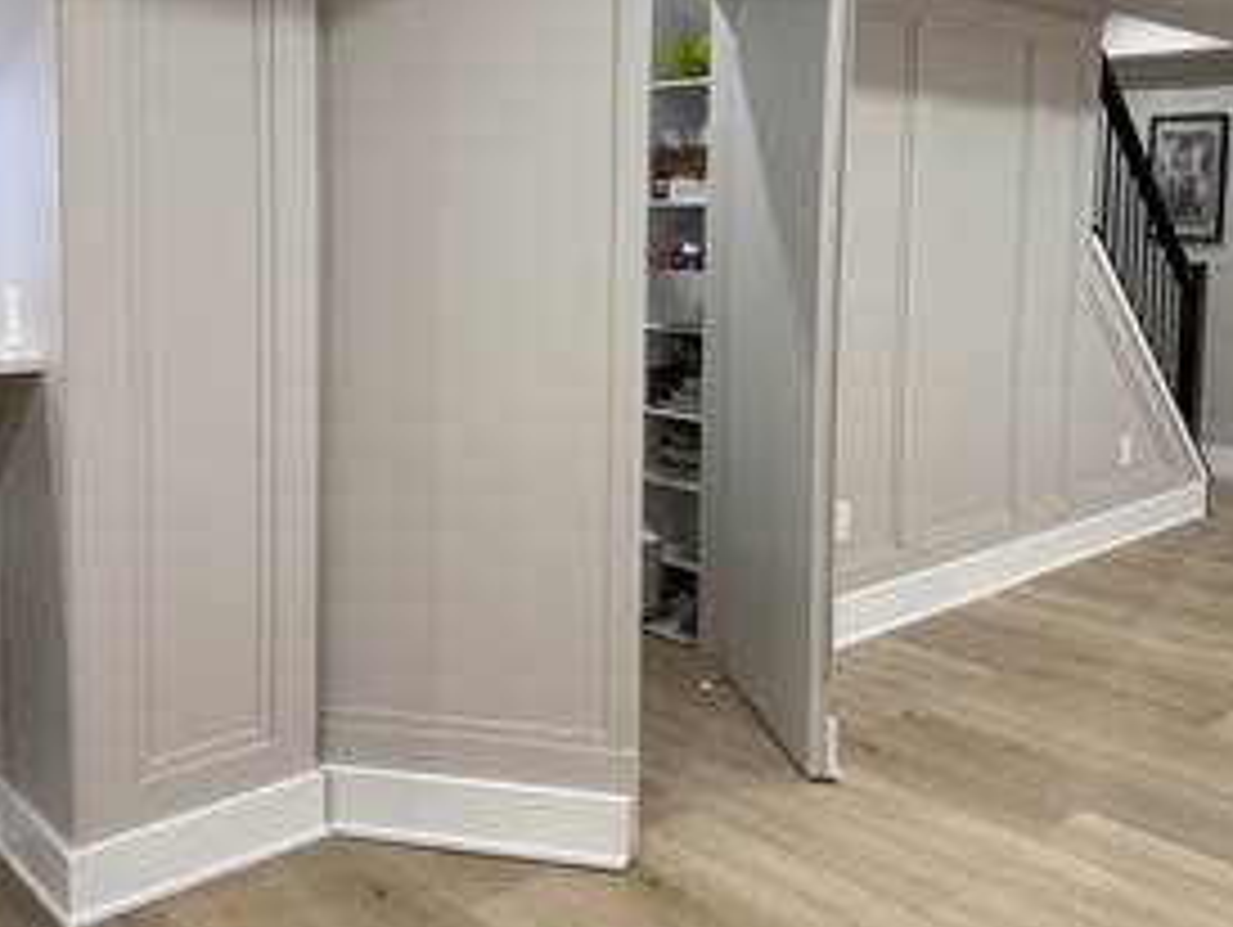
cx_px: 572
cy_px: 306
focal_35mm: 35
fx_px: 1248
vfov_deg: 40.2
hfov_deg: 52.5
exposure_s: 1/120
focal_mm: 6.76
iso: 200
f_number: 1.78
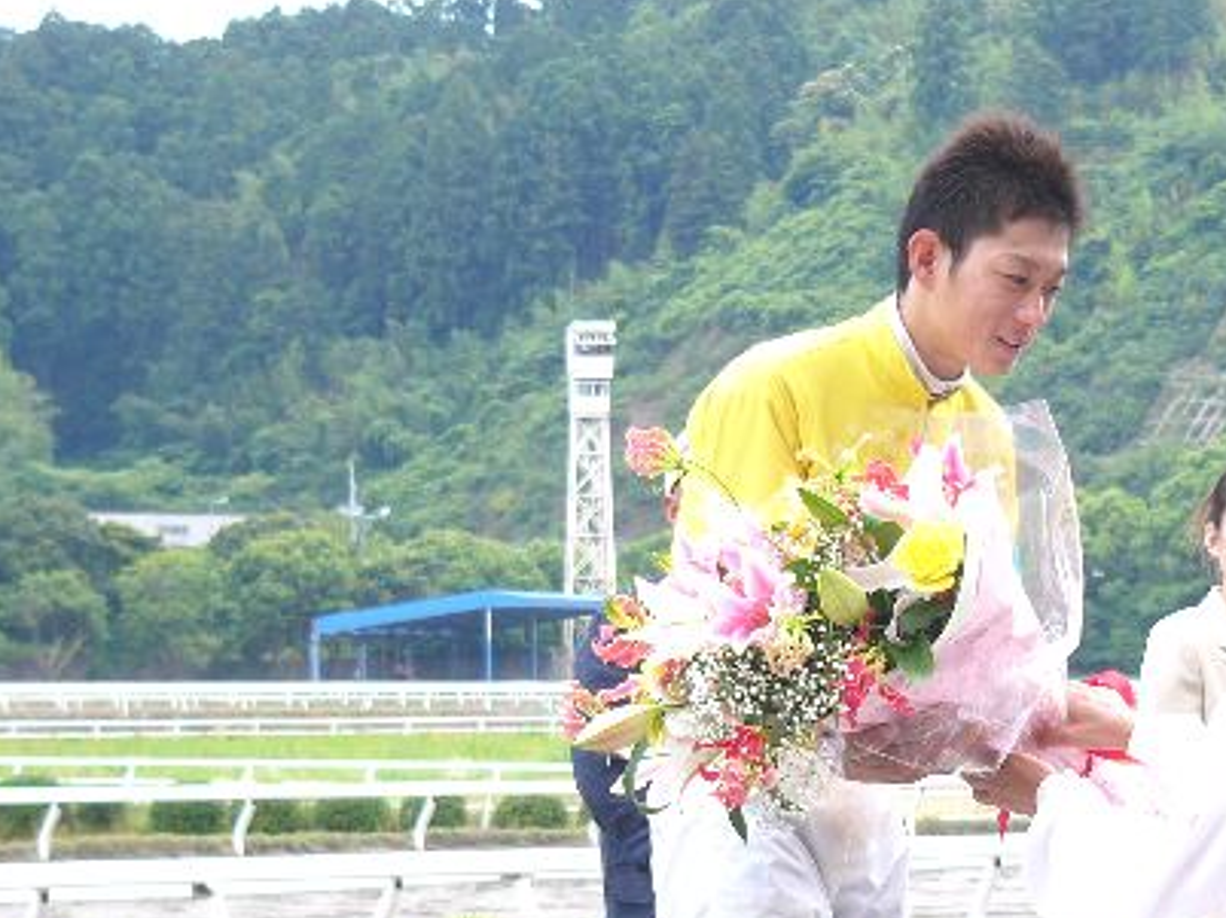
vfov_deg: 8.2
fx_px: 6371
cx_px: 964
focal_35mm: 180
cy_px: 668
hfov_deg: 11.0
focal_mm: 18.8
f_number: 4
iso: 50
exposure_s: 1/125
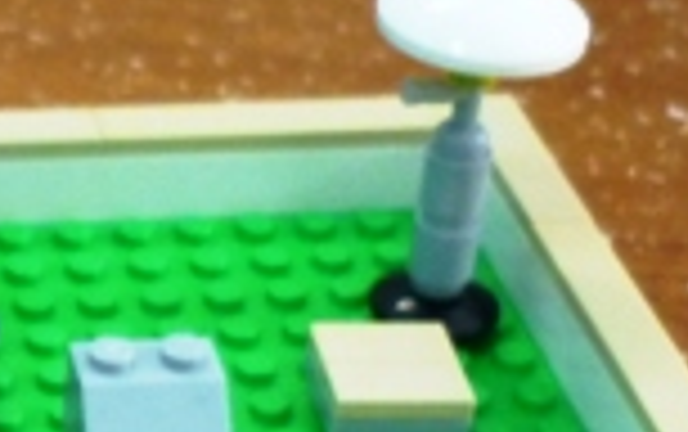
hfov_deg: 13.2
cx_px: -459
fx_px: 2741
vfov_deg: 9.0
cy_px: 220
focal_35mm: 146
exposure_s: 1/13
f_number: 2.8
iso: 400
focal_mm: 5.5
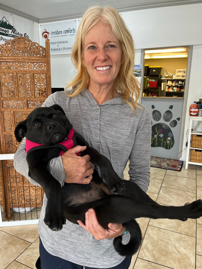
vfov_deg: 67.3
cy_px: 134
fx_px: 202
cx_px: 101
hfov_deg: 53.1
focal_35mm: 26
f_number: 1.6
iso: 64
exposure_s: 1/60
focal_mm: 5.1
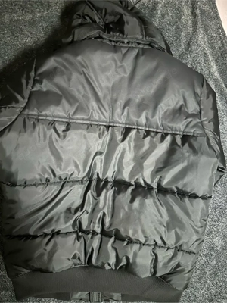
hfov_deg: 56.8
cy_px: 152
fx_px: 210
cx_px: 114
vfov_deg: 71.6
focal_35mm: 24
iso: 1600
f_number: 1.78
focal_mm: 6.86
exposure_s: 1/5
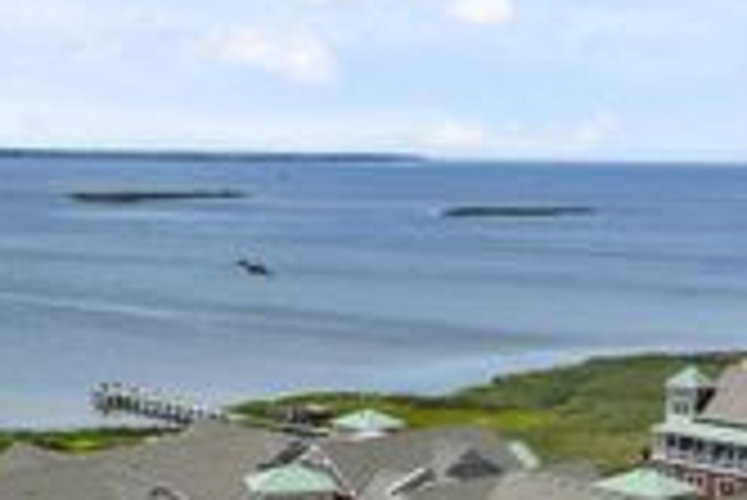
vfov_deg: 17.5
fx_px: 1558
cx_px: 382
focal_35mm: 75
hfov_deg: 27.0
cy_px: 579
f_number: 2.8
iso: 100
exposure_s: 1/2000
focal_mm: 12.29
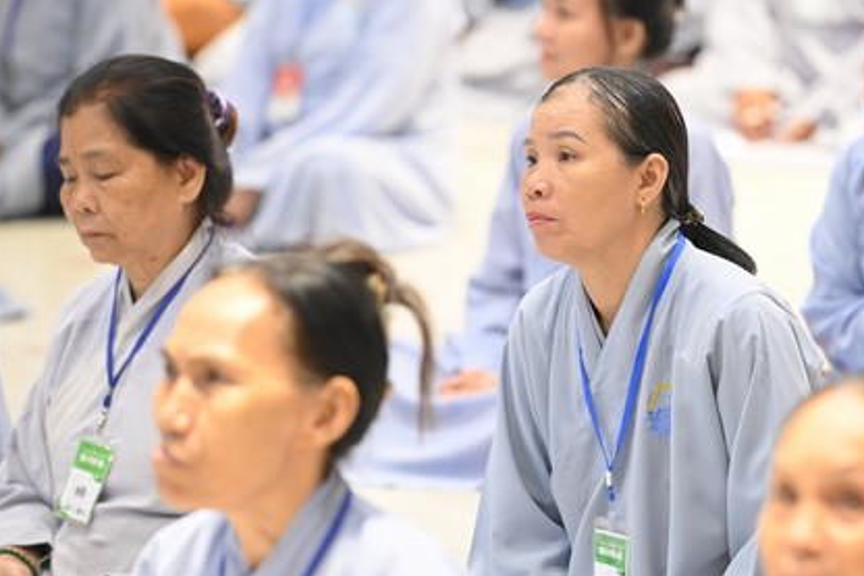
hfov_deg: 8.5
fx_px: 5805
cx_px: 602
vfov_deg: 5.7
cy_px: 362
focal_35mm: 242
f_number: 3.2
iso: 3200
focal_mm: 155
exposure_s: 1/160
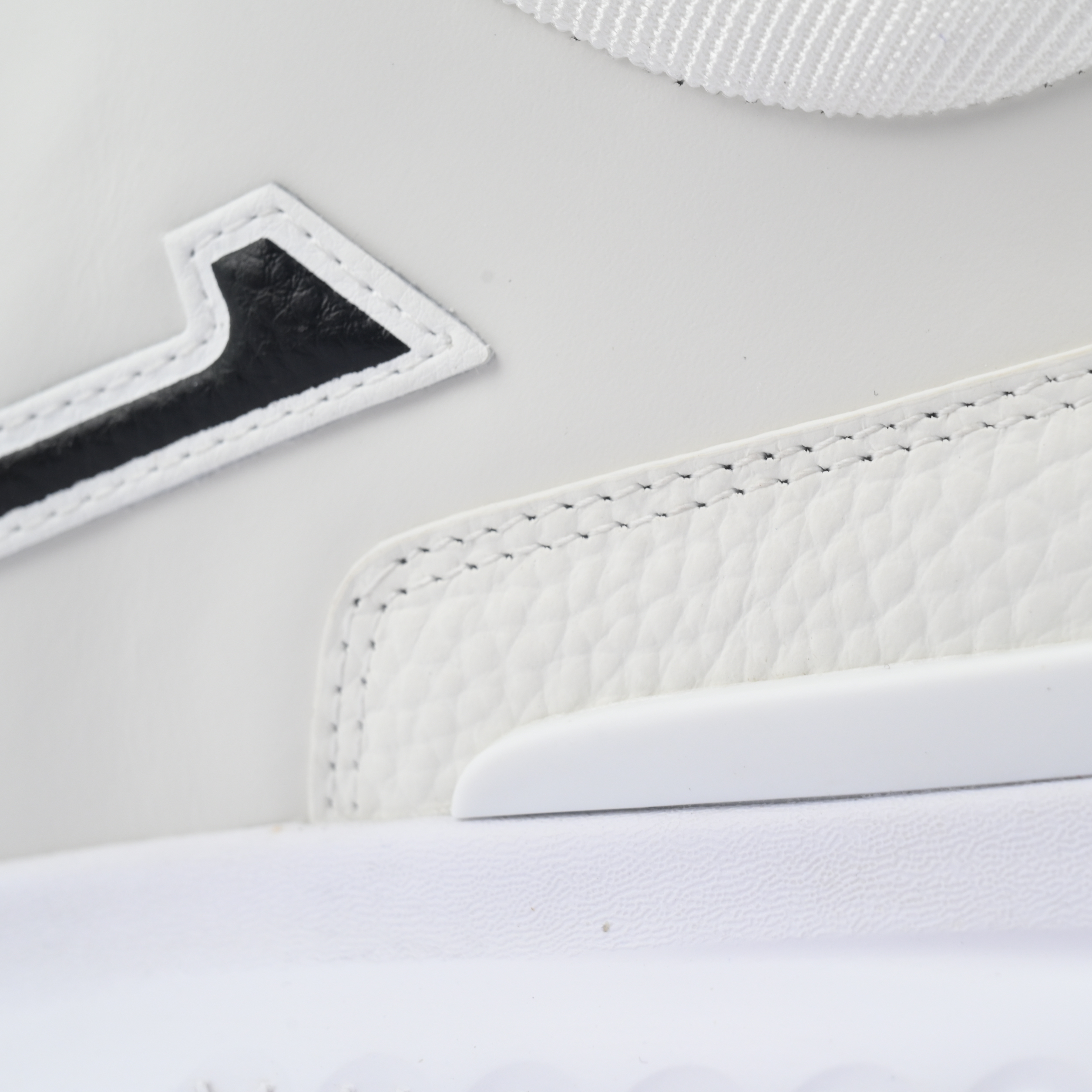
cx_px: 747
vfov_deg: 12.7
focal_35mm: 137
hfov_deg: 12.7
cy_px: 533
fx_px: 4890
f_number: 11
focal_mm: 98
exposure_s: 1/100
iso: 400
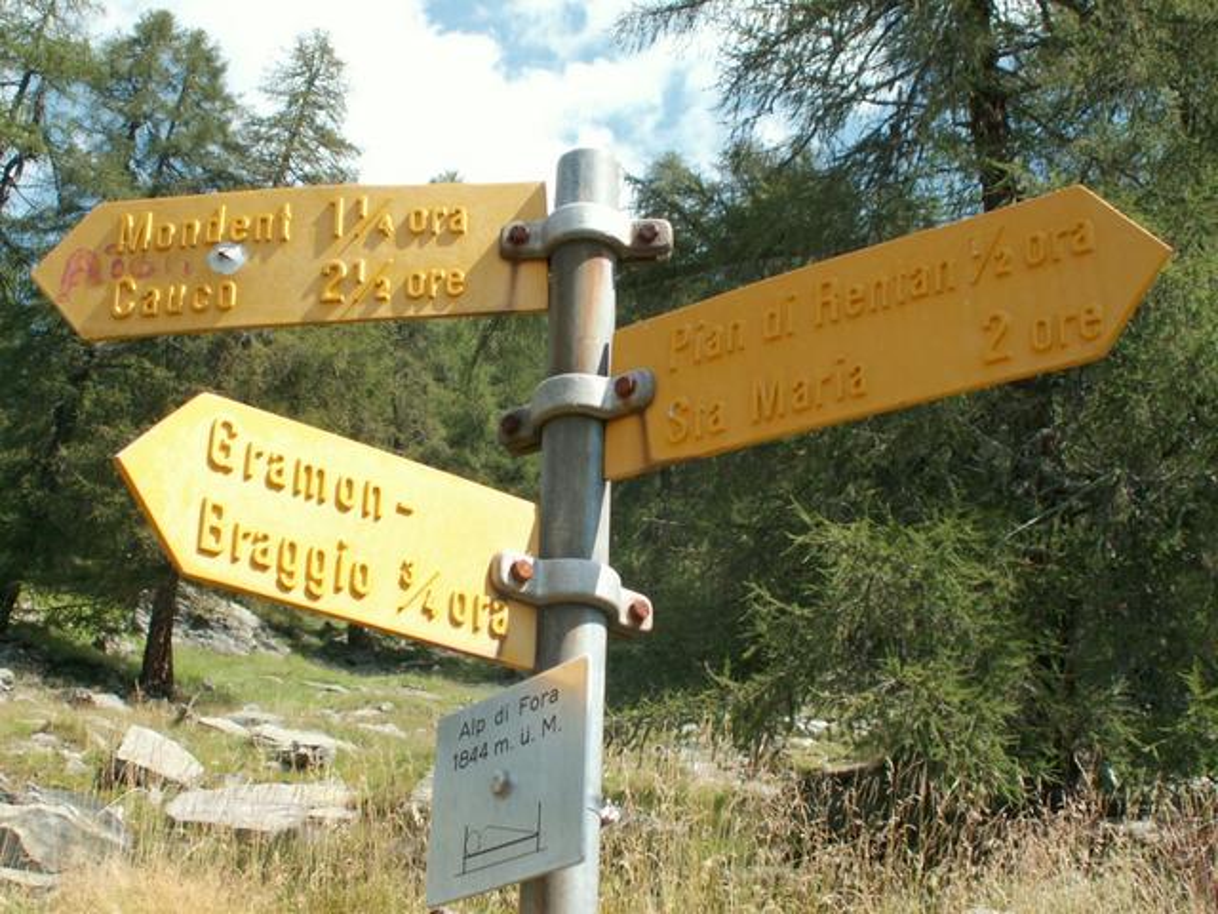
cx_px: 609
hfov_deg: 39.7
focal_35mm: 48
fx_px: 1689
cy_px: 457
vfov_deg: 30.3
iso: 50
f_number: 3.5
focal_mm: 8
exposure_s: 1/320
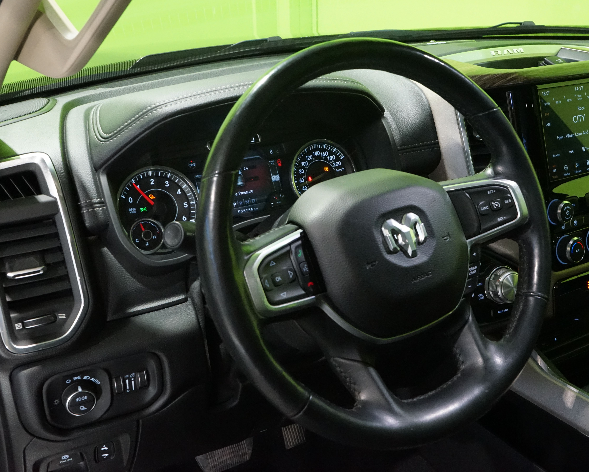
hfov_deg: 45.6
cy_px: 233
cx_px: 346
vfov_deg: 37.3
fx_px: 697
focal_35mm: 40
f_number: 11
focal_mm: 35
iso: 6400
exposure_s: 1/15
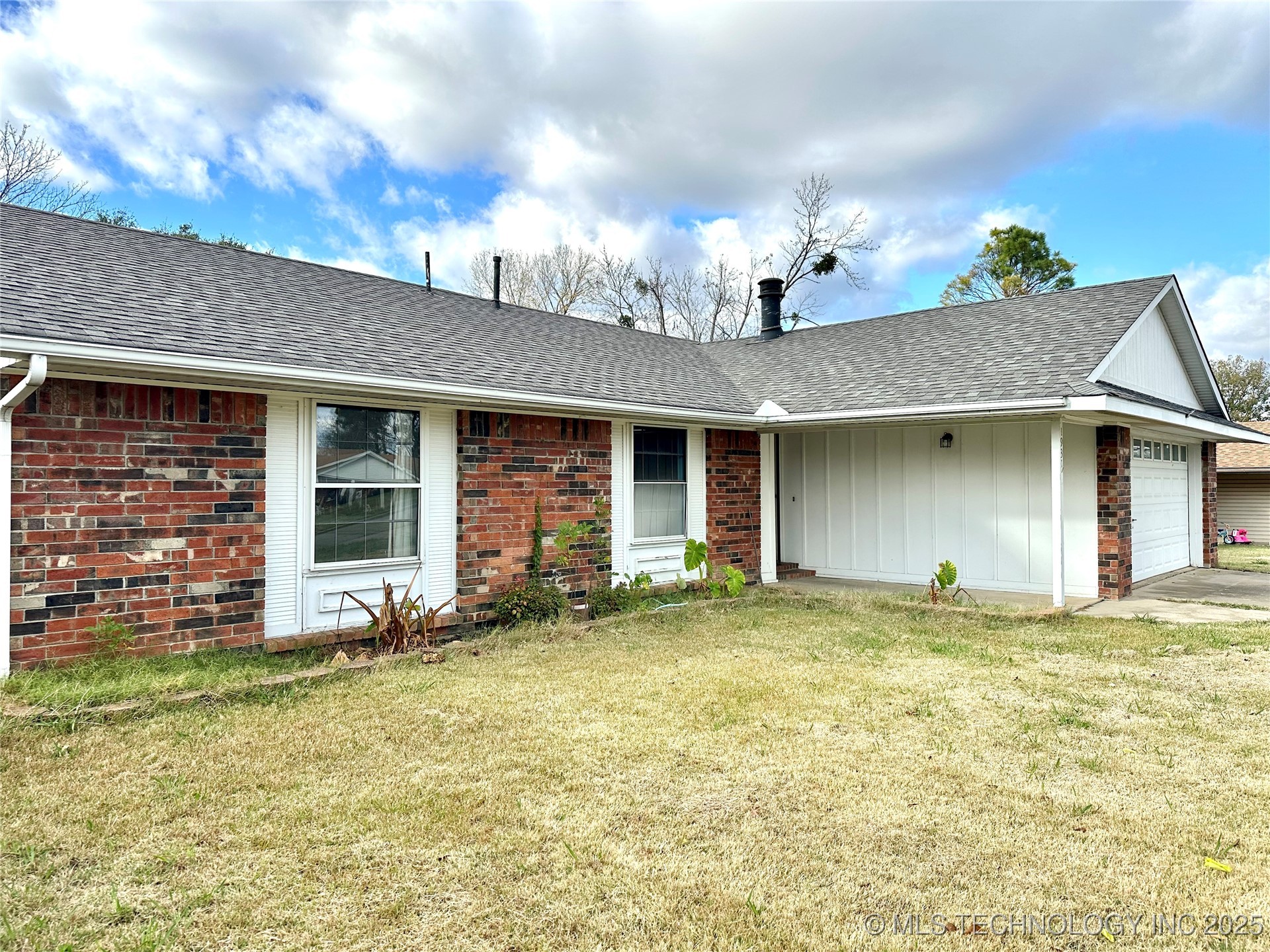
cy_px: 476
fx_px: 881
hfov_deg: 71.6
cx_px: 635
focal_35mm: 24
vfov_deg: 56.8
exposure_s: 1/2353
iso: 80
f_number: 1.78
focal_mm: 6.86
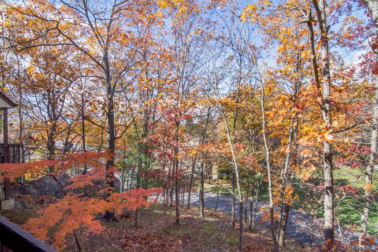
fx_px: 173
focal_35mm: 16
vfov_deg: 72.0
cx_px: 189
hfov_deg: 95.0
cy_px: 126
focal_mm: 11
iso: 800
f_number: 14
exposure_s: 1/160
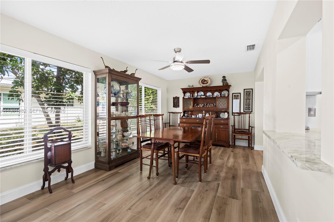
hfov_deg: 96.7
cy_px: 111
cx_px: 167
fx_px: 148
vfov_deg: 73.7
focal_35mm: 16
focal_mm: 16
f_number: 8
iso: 200
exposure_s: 1/2
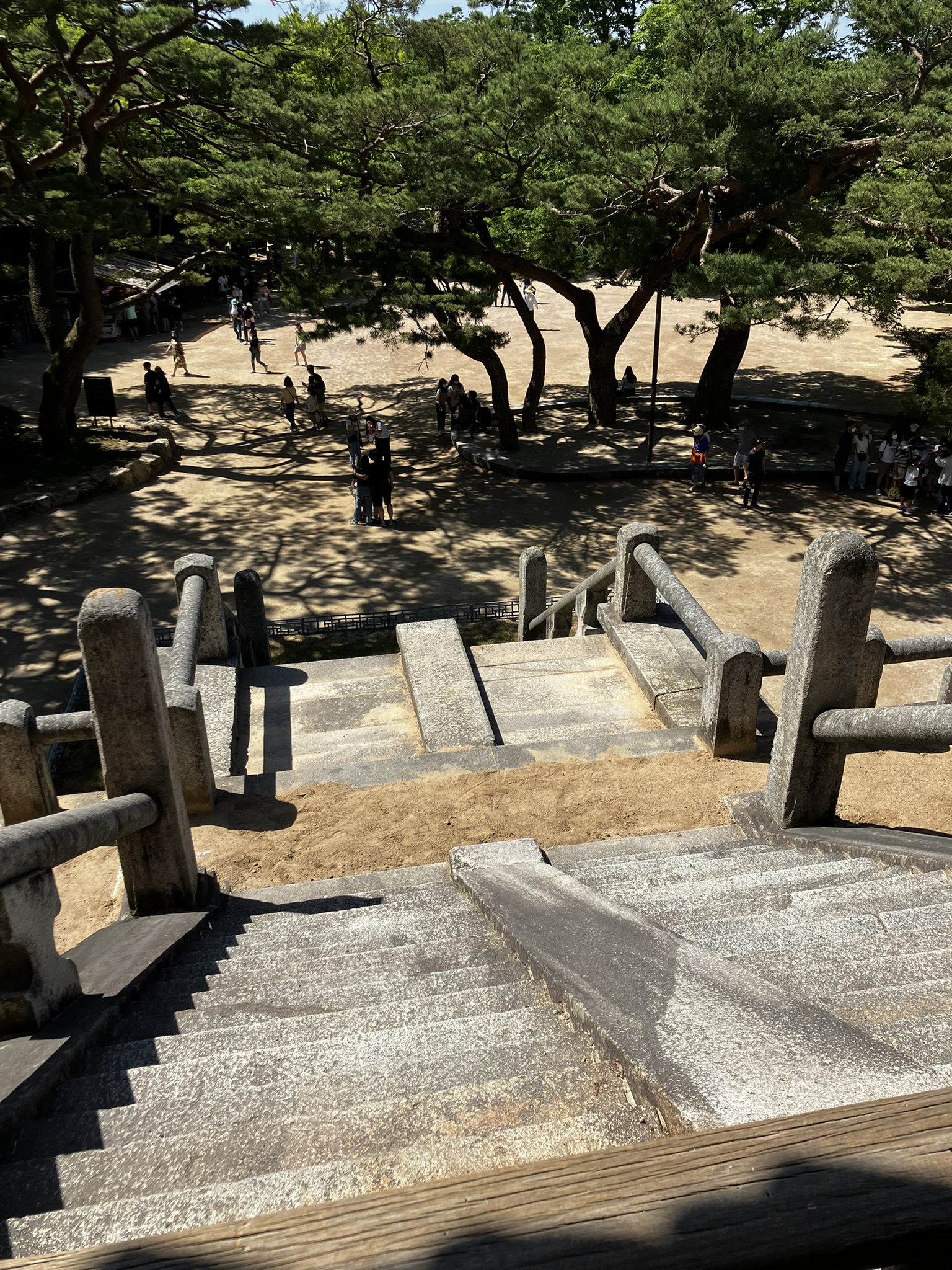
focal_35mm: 28
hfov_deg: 49.7
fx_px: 1027
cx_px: 476
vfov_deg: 63.4
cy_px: 635
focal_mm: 3.99
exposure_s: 1/2404
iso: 32
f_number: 1.8
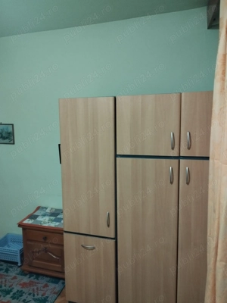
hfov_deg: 56.8
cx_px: 114
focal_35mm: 24
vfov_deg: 71.6
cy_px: 152
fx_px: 210
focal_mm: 5.89
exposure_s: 1/33.3
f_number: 1.89
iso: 1090
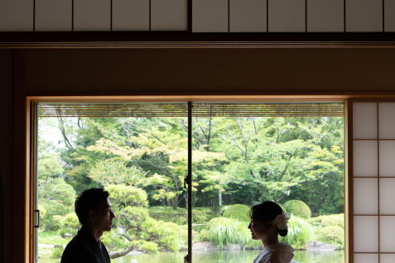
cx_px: 190
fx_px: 625
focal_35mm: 57
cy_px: 211
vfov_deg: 23.4
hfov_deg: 35.1
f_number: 5.6
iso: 400
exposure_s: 1/250
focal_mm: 34
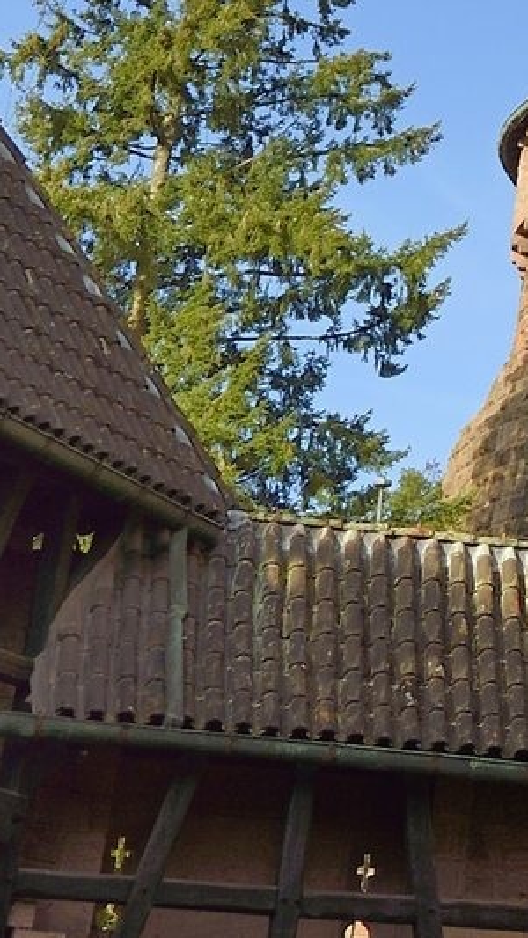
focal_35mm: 151
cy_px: -646
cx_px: 1265
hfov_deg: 7.5
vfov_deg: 13.1
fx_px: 3757
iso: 200
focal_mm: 32
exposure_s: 1/160
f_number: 13
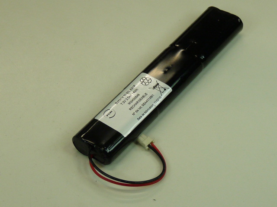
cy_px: 104
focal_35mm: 107
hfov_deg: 18.4
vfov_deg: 13.8
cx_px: 138
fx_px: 856
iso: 200
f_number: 3.2
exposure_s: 1/160
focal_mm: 10.8
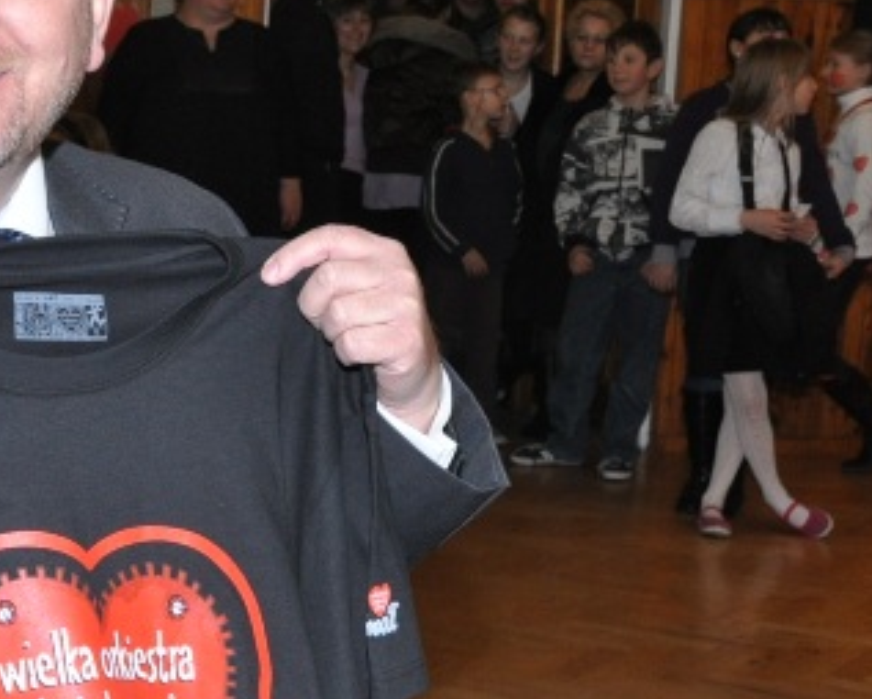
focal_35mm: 78
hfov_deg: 23.6
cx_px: 50
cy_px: 422
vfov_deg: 19.7
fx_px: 2014
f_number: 5.6
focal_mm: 22
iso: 800
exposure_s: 1/60
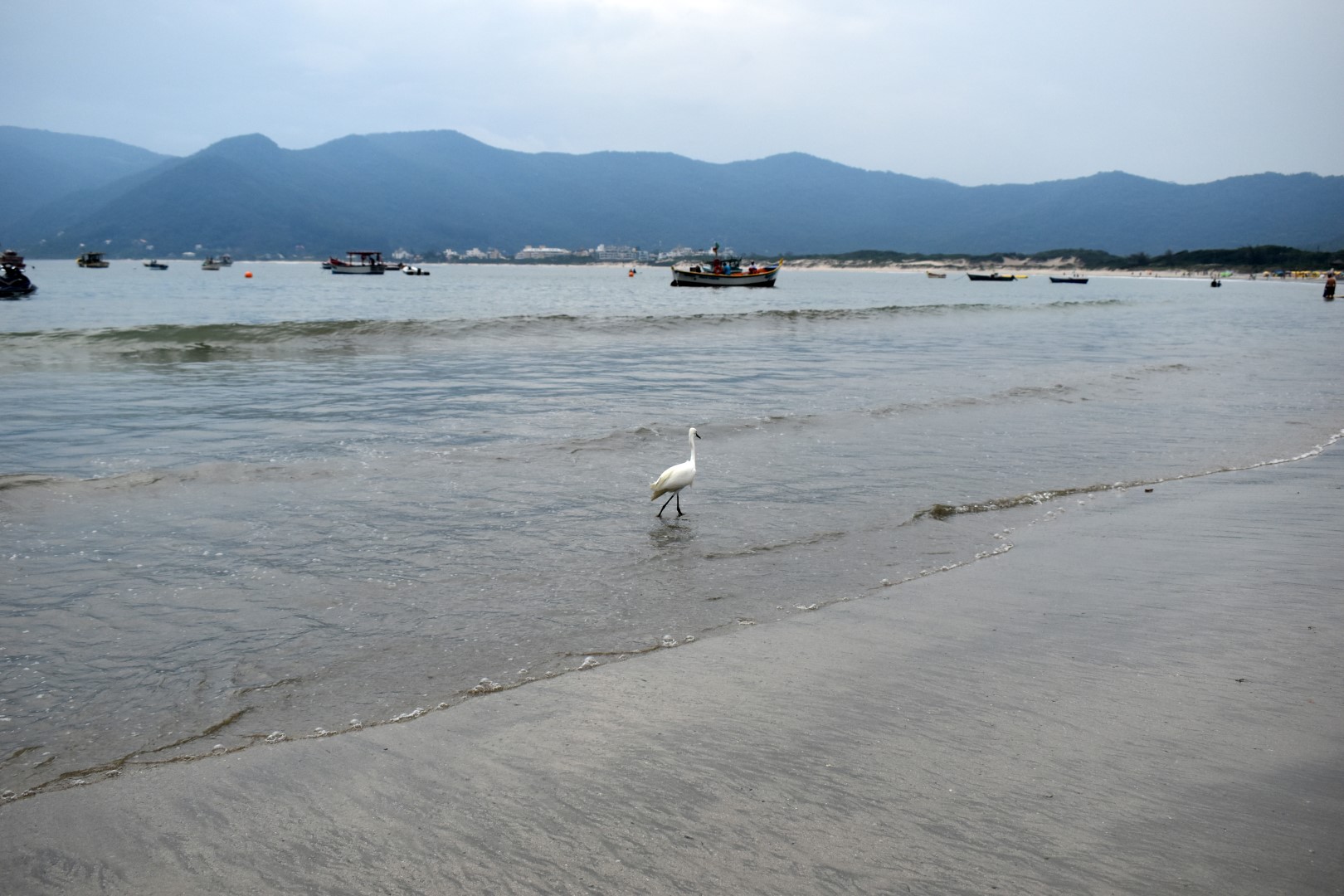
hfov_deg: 57.2
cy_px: 448
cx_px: 672
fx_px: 1232
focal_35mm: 33
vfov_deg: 40.0
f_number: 5.6
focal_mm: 22
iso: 400
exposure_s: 1/1600
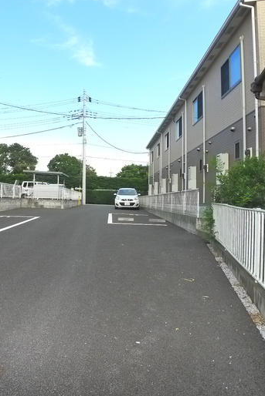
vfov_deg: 55.8
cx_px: 59
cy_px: 197
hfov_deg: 37.7
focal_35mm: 34
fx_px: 375
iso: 400
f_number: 2.8
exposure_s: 1/250
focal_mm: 5.1
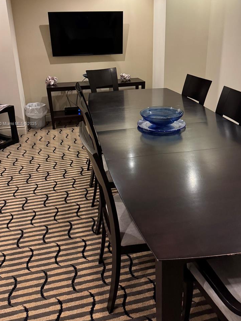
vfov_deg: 59.3
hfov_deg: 46.8
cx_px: 126
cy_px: 124
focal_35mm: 30
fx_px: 278
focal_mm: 6.76
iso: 800
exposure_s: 1/40
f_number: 1.78
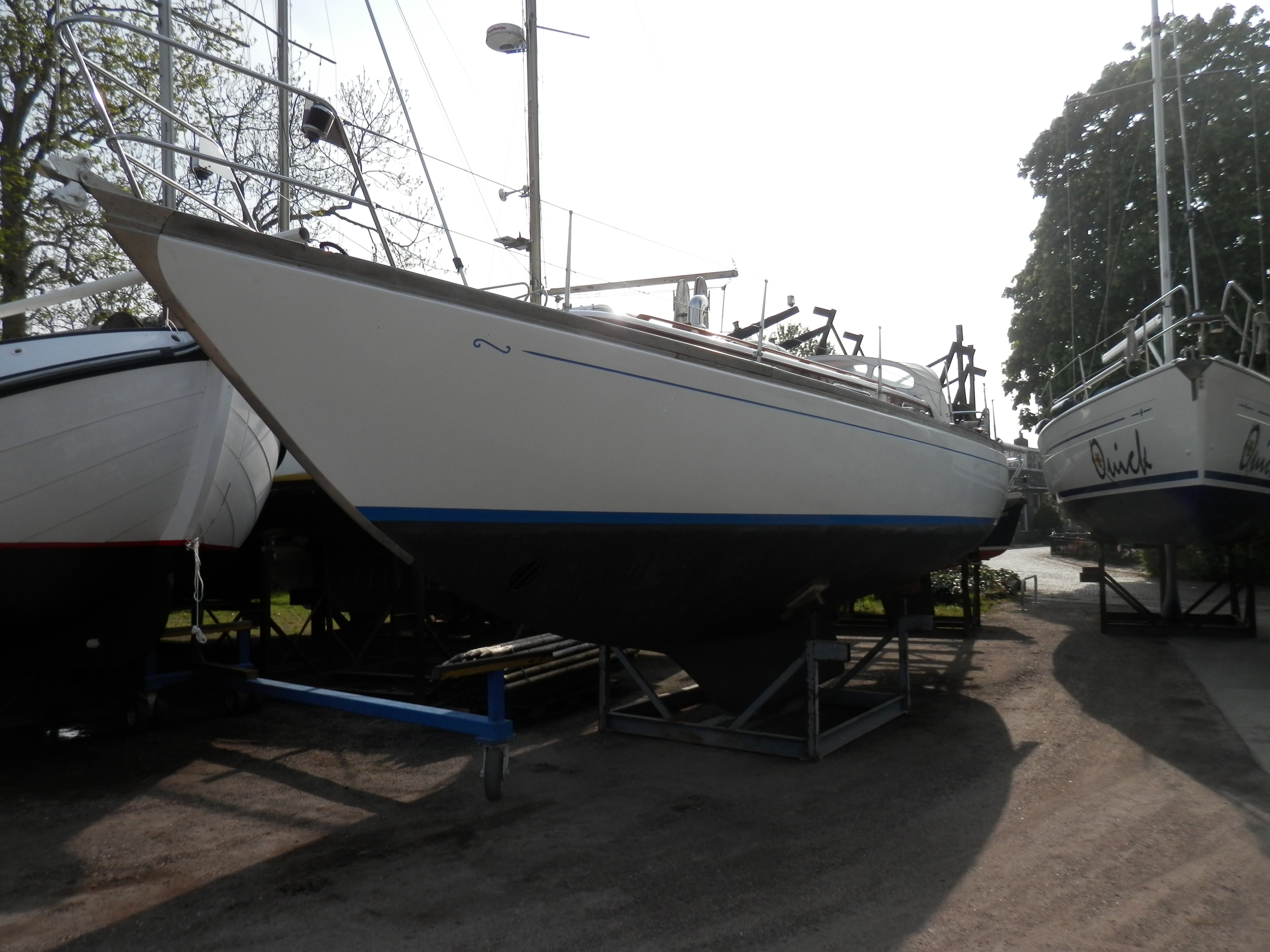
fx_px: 917
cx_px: 635
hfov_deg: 69.4
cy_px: 476
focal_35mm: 25
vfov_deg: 54.9
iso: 80
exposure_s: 1/200
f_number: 8.7
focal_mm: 4.5
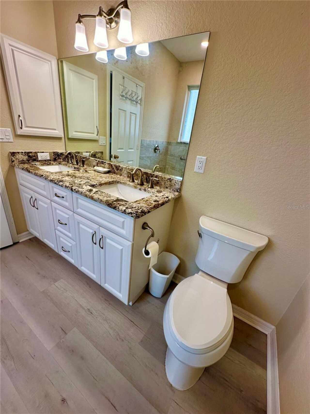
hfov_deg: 85.7
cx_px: 155
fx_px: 167
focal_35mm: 14
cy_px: 207
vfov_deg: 102.1
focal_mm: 2.22
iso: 100
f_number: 2.2
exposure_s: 1/120
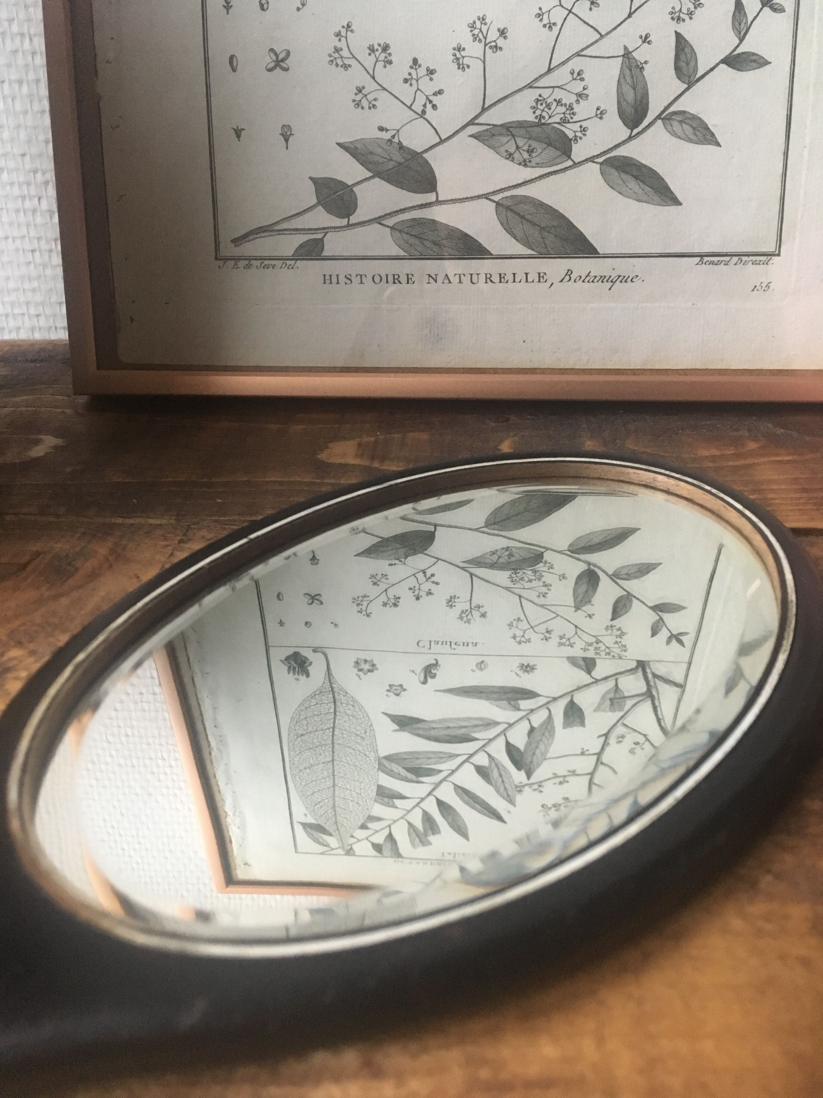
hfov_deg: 48.2
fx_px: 919
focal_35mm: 29
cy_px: 549
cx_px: 412
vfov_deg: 61.7
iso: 200
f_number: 2.2
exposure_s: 1/25
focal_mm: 4.15
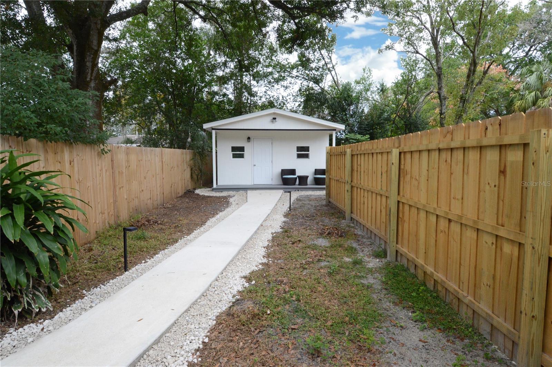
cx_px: 276
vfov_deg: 67.3
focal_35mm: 18
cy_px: 184
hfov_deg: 90.1
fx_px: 276
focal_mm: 12
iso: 800
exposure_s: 1/125
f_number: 13
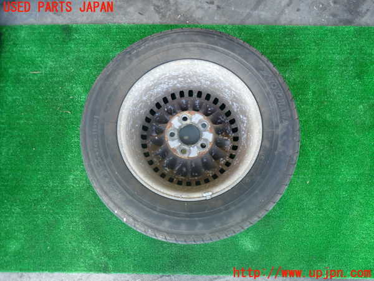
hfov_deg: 69.4
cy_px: 140
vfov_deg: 54.9
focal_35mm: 25
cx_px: 187
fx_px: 270
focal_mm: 4.5
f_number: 2
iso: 200
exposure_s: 1/30
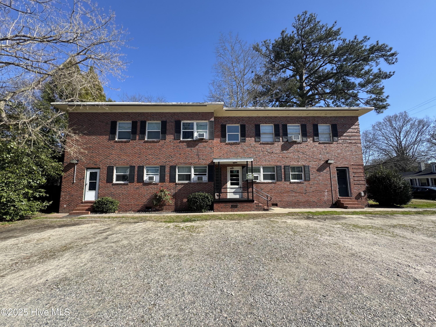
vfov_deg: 85.7
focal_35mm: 14
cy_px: 164
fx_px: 176
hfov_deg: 102.1
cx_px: 218
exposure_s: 1/1006
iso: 40
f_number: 2.2
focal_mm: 2.22
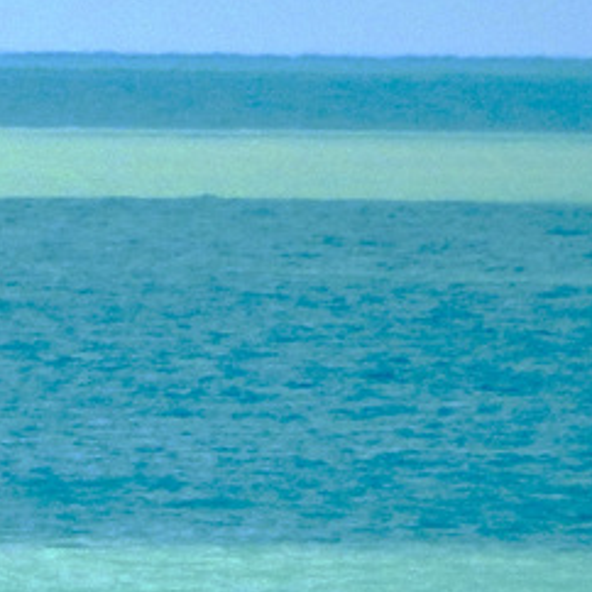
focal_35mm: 2370
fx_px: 45856
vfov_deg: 0.7
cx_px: -690
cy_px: 1118
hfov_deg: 0.7
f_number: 5.9
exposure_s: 1/250
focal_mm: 81
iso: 160
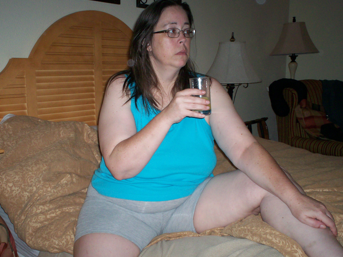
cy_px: 133
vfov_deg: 32.2
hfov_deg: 42.1
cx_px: 163
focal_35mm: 45
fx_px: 446
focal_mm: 6
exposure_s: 1/60
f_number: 4.5
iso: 140
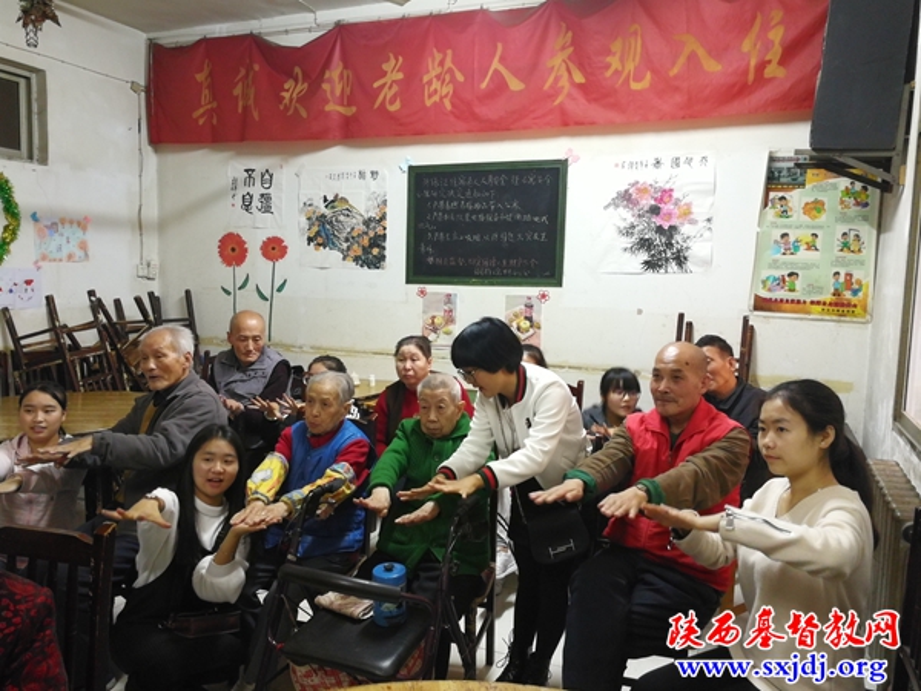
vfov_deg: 51.4
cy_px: 346
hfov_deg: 65.3
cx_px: 460
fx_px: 718
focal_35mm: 27
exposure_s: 1/16.7
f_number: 2.2
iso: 1000
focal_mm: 3.95
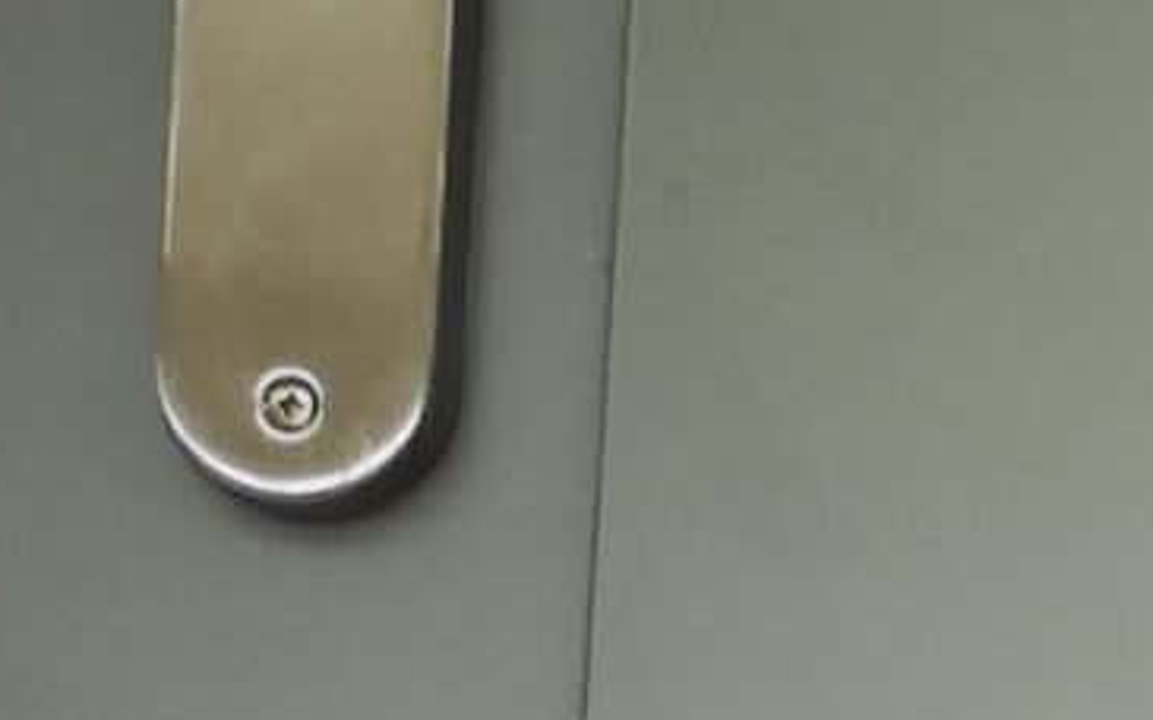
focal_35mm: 201
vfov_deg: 6.0
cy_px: 2147
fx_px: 6315
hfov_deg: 8.3
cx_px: 3797
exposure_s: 1/50
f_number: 1.8
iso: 100
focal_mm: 5.58
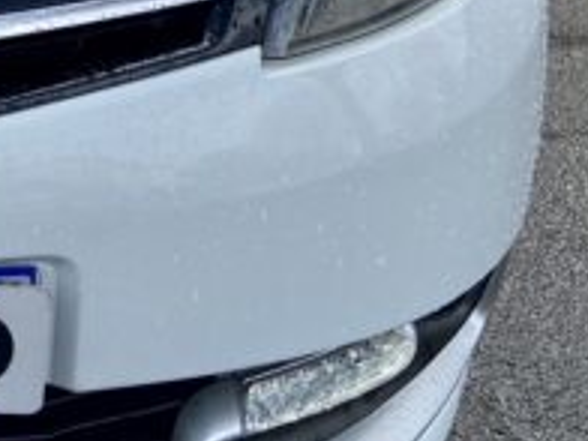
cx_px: -330
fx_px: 1801
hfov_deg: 16.6
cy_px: -147
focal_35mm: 106
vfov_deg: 13.4
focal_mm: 4.25
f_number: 1.8
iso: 32
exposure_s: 1/719
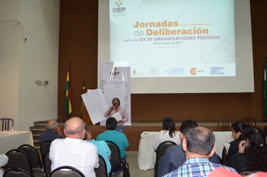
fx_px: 244
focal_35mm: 33
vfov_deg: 39.8
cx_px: 134
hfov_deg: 57.3
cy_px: 88
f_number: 4
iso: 2200
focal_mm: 22
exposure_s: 1/60
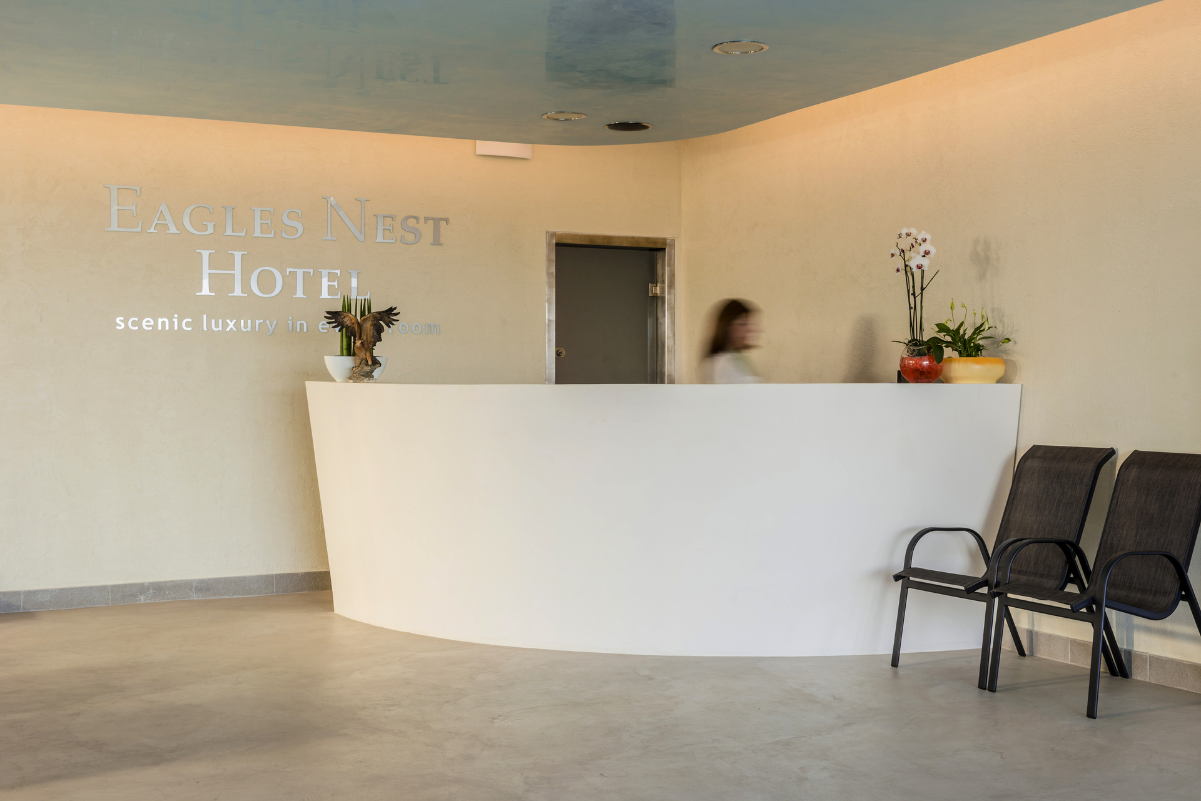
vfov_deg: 30.5
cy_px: 400
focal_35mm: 44
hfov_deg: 44.5
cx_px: 600
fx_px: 1468
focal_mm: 44
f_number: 11
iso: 100
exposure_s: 1/5
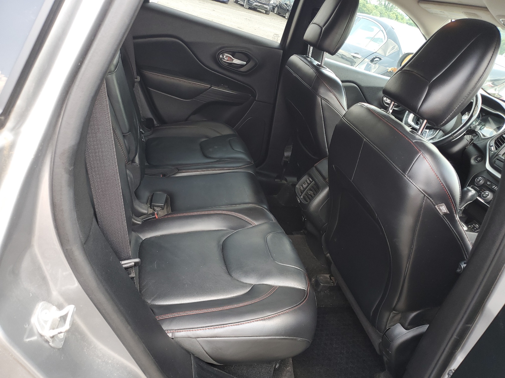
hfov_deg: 67.3
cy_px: 189
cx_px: 252
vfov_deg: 53.1
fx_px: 379
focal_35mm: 26
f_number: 1.5
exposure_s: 1/120
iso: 53
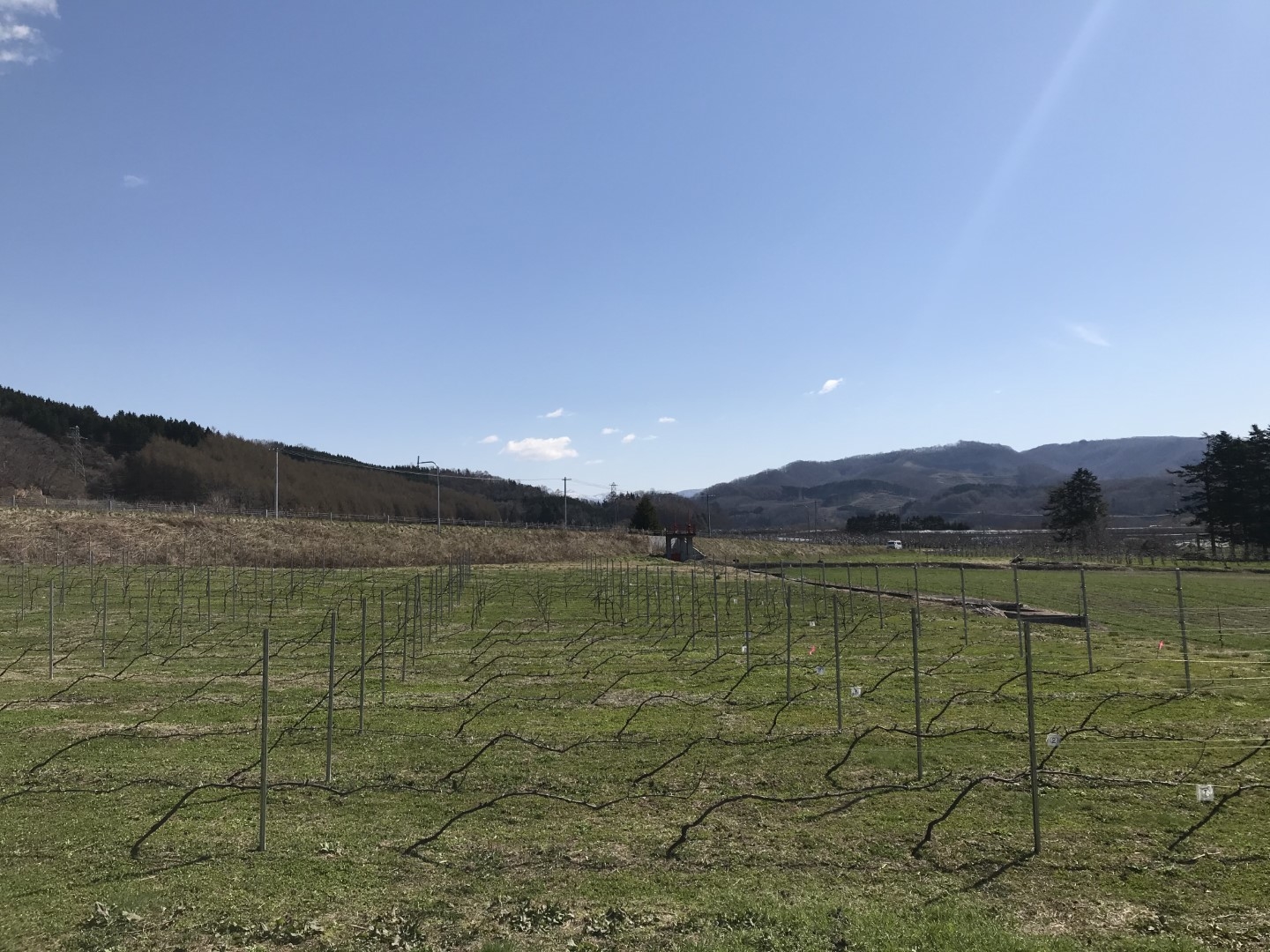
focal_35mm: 28
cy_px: 476
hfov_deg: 63.4
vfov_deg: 49.7
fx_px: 1027
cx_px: 635
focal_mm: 4
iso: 20
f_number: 1.8
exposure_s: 1/4367
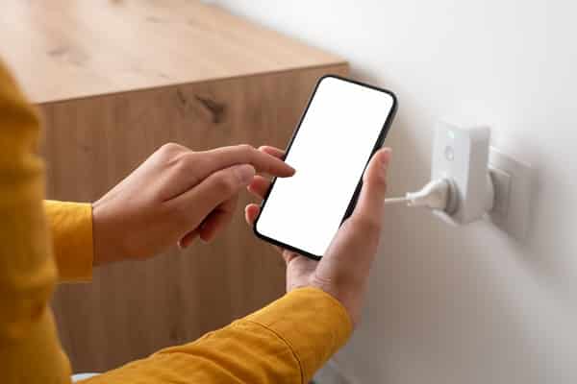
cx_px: 288
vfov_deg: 27.0
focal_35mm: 50
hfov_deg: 39.6
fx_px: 801
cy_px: 192
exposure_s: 1/50
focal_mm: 50
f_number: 5.6
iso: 250
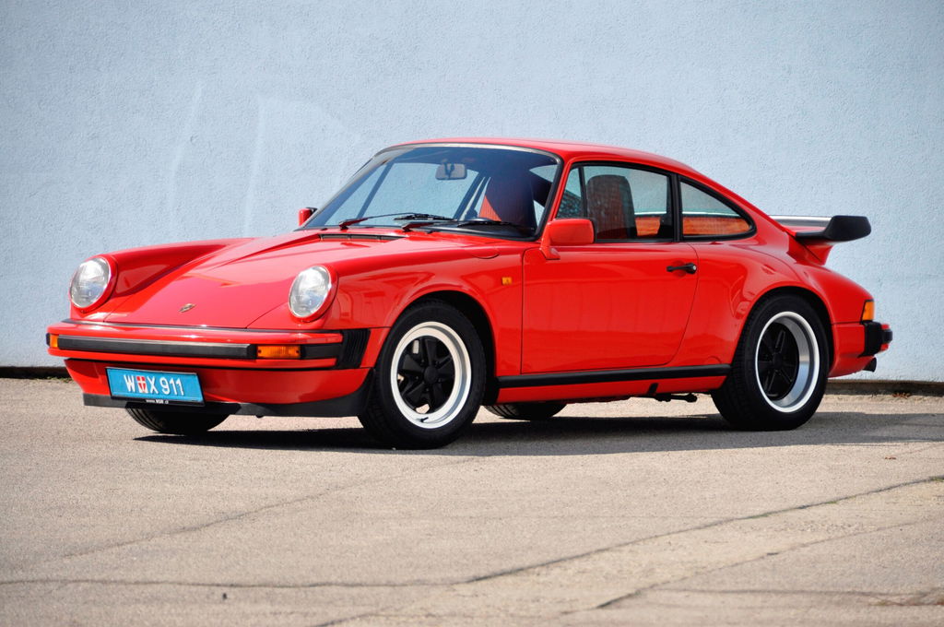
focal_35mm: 218
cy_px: 314
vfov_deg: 6.3
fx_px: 5696
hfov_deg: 9.5
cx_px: 472
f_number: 6
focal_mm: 145
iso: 500
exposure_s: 1/500
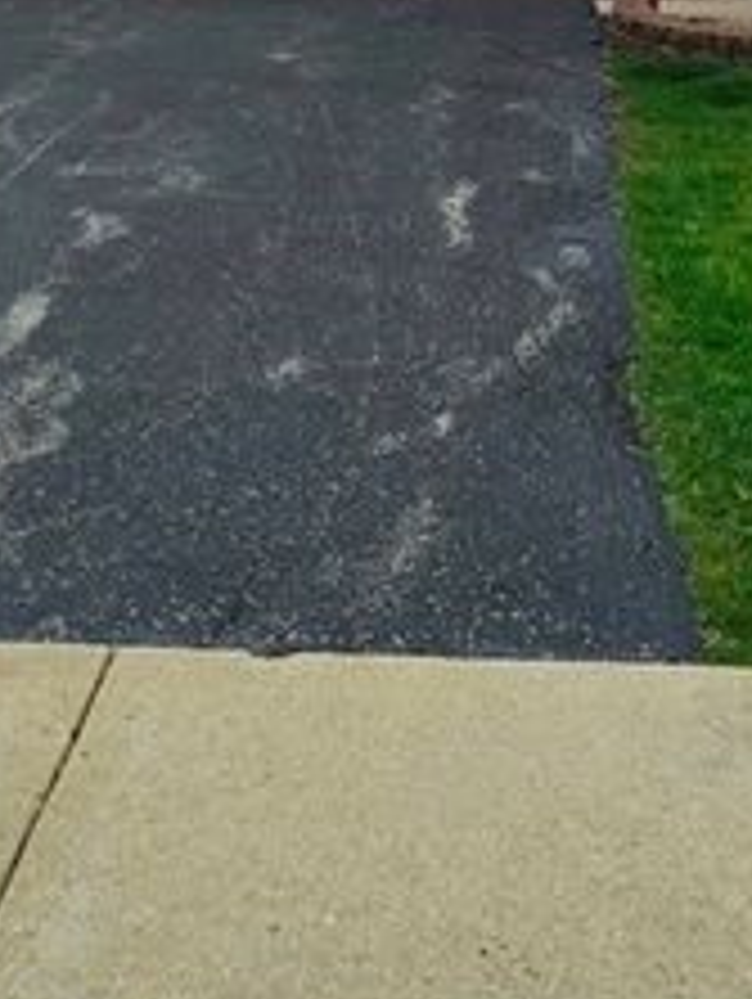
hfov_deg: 21.3
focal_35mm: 69
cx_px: 491
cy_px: -340
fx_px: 1995
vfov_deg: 24.2
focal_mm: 6.3
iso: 10
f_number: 1.7
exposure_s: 1/973
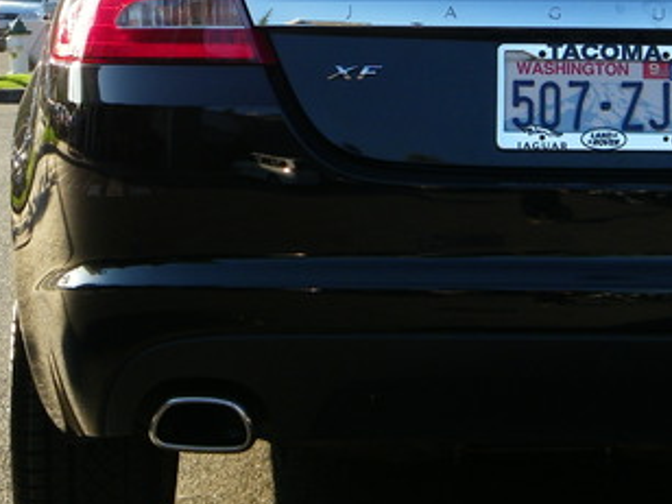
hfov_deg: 12.4
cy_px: 98
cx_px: 596
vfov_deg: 9.4
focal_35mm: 158
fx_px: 3067
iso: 80
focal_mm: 13.5
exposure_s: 1/200
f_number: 4.4
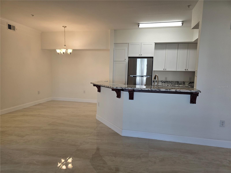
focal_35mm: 23
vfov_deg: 58.9
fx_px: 153
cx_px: 116
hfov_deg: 73.9
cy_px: 86
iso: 64
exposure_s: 1/120
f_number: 1.7
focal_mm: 6.3
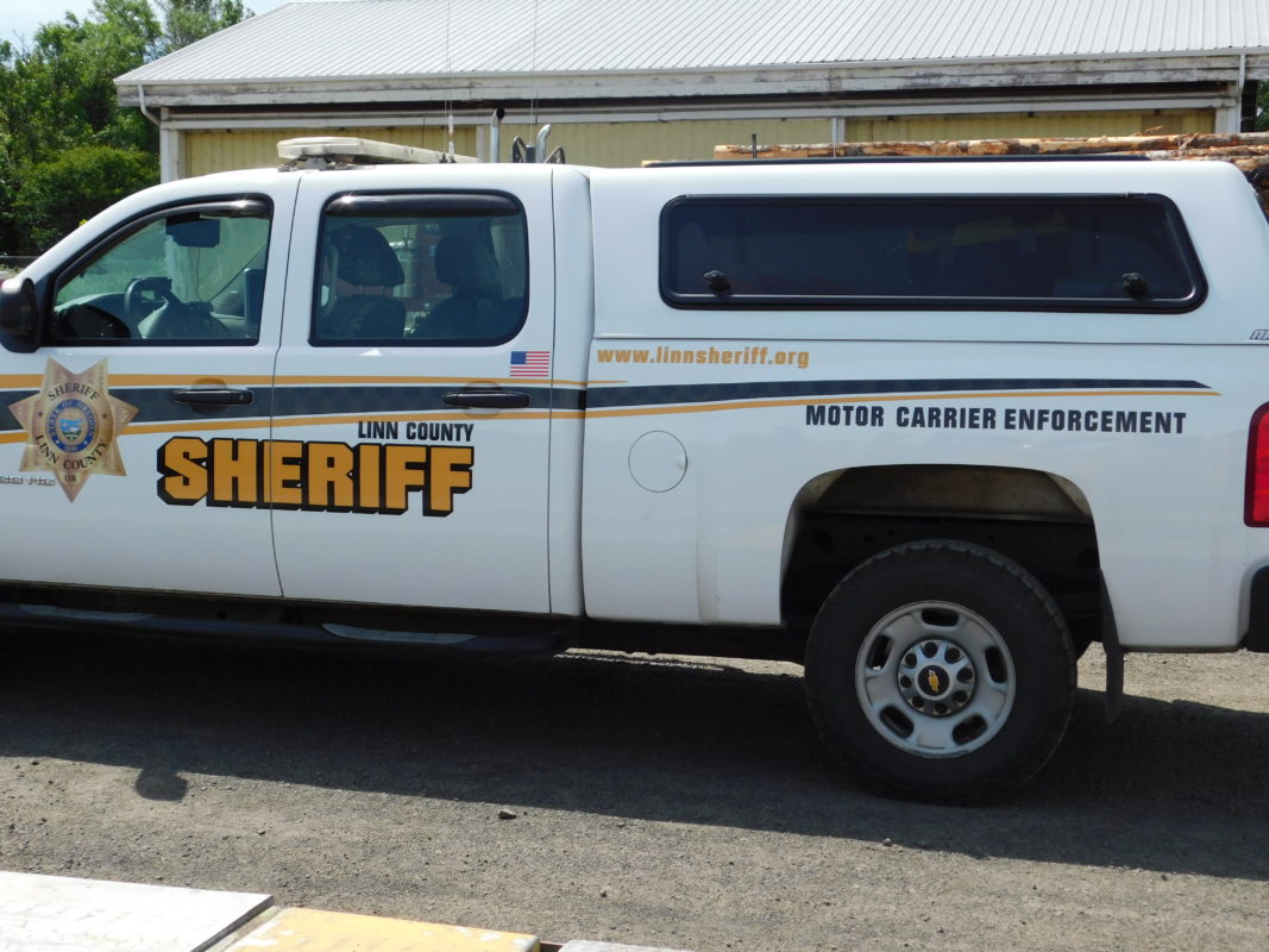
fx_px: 1869
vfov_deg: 28.6
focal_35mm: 51
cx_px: 634
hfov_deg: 37.5
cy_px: 476
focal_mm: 9
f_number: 3.8
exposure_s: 1/800
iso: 125
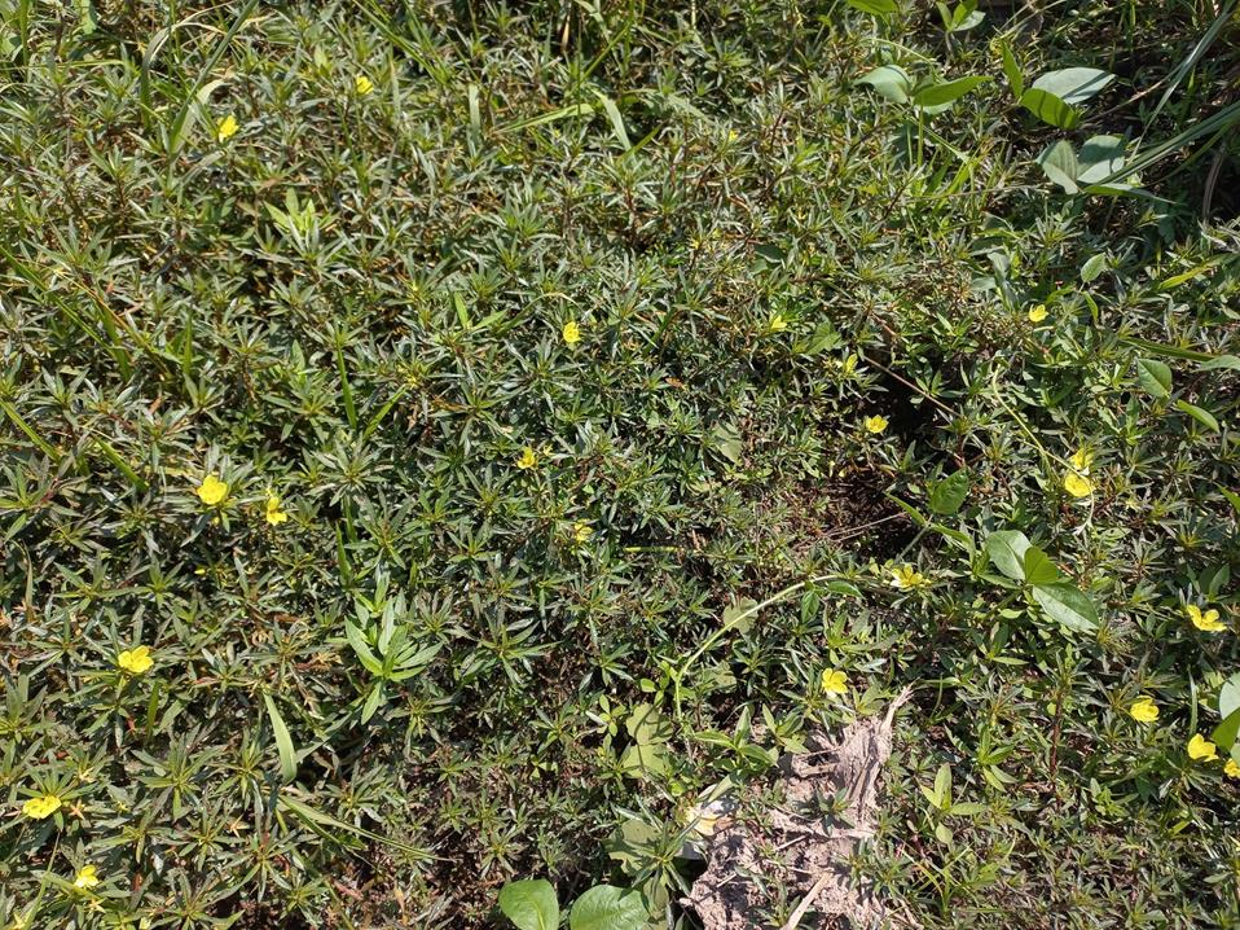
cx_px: 620
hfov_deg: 69.4
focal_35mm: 25
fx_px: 895
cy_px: 465
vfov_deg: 54.9
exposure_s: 1/378
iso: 25
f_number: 1.8
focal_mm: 4.6
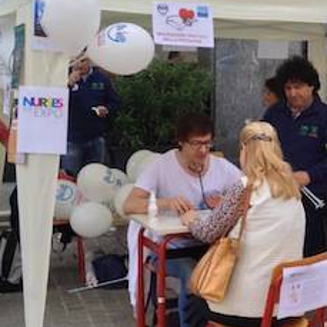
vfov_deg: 21.4
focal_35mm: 81
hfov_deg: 20.4
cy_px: 141
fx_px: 866
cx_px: 356
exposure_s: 1/435
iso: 50
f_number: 2.4
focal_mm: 4.28
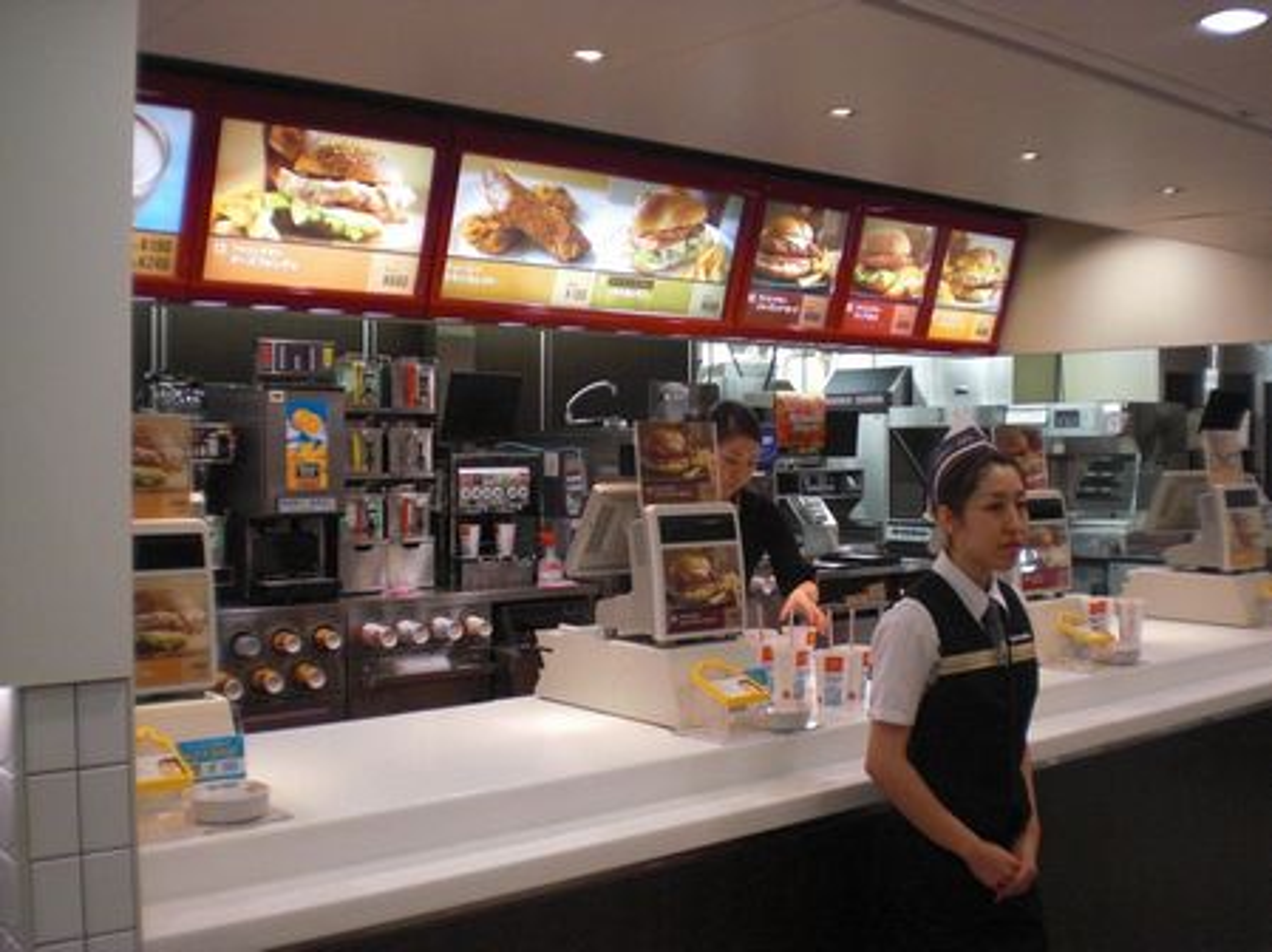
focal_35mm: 38
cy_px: 476
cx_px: 636
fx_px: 1395
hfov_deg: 49.0
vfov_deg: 37.7
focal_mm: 6.3
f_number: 3.1
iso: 400
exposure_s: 1/125
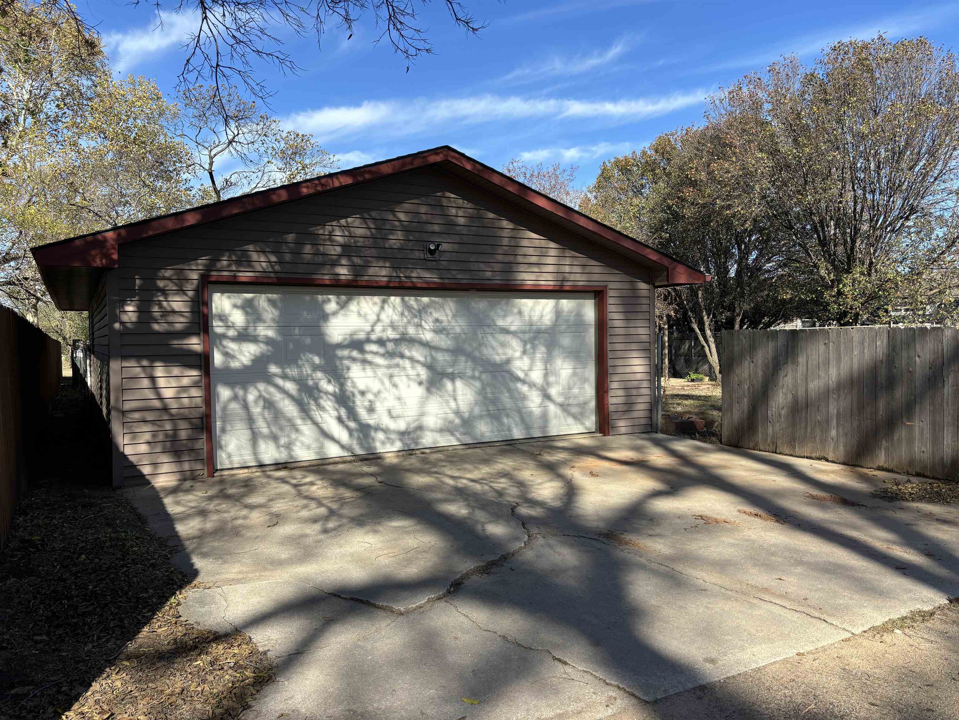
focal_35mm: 26
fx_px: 720
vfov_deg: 53.1
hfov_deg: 67.3
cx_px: 480
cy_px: 360
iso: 50
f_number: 1.6
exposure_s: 1/2105
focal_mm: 5.96
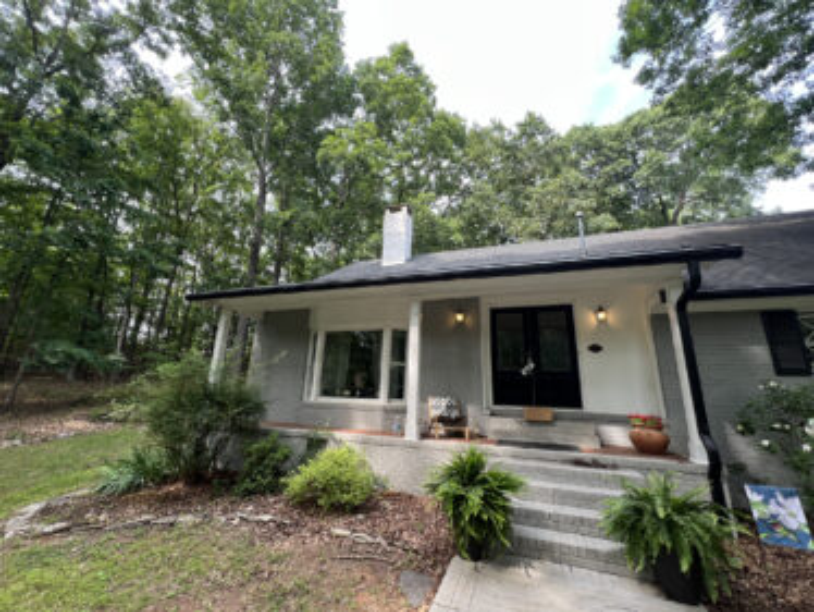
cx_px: 407
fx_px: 306
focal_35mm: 13
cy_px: 306
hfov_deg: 106.1
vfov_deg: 90.0
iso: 32
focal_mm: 1.57
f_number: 1.8
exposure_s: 1/99
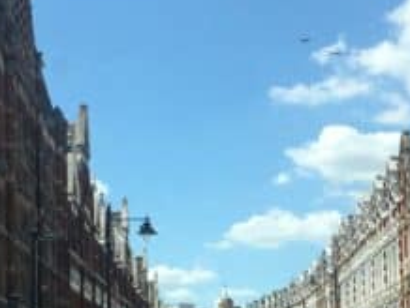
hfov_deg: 19.2
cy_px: 300
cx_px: 158
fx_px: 1209
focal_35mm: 102
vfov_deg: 14.3
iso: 32
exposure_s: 1/1522
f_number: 2.2
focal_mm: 4.15
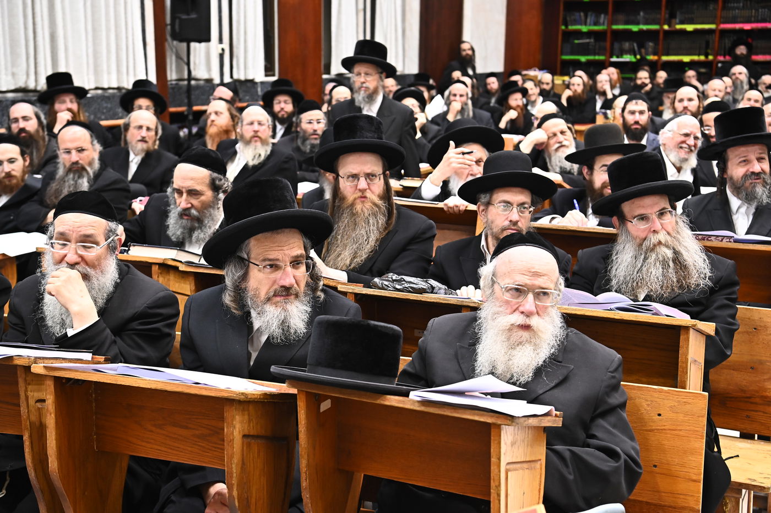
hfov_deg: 38.2
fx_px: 1113
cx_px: 386
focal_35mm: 52
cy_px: 256
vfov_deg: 26.0
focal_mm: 52
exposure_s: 1/200
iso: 2500
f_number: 5
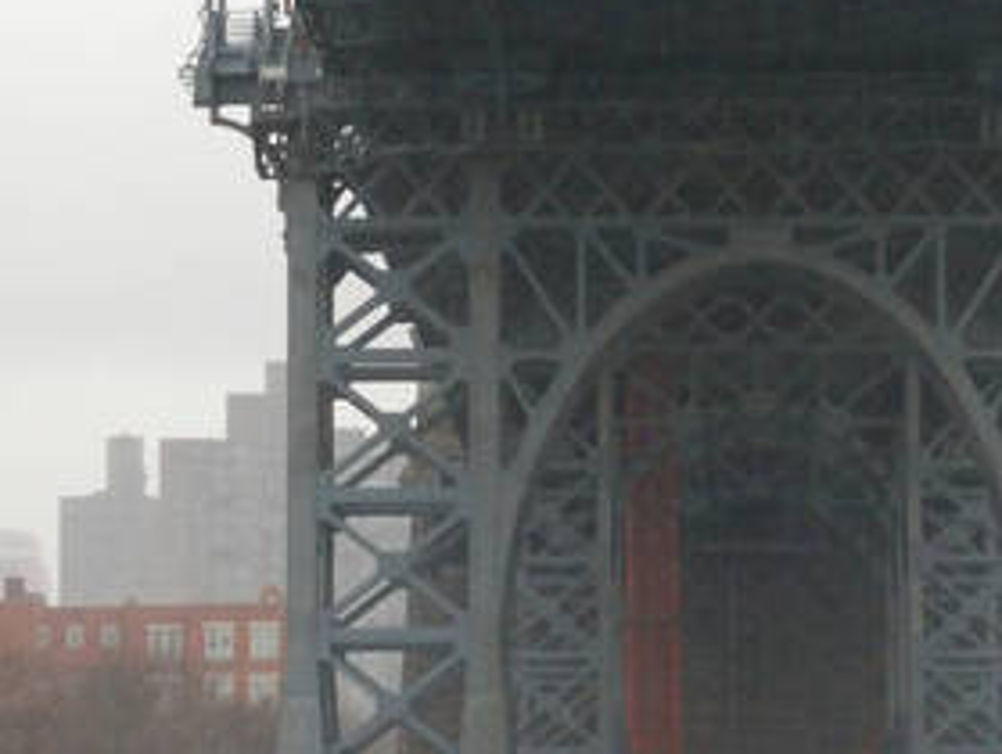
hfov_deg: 7.3
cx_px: 697
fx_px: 7860
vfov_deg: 5.5
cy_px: 90
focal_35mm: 271
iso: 1600
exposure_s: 1/500
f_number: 5
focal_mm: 75
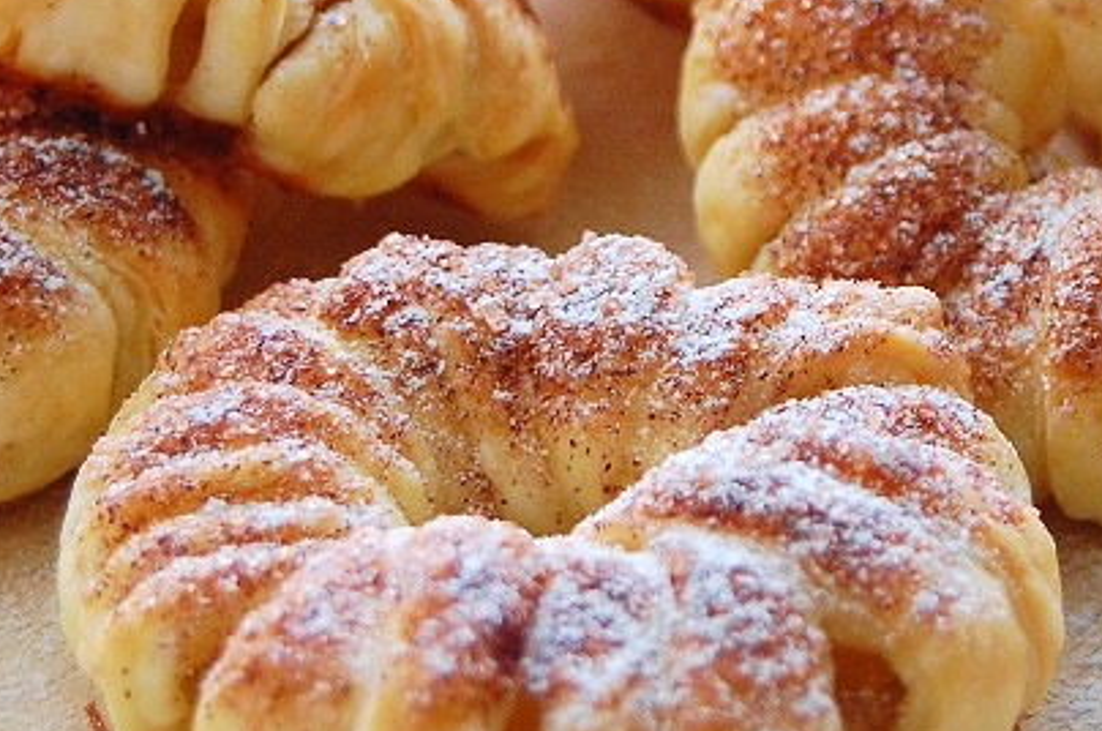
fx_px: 5226
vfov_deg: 8.0
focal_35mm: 171
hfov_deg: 12.0
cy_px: 168
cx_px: 535
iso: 800
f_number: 5.3
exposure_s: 1/60
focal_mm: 46
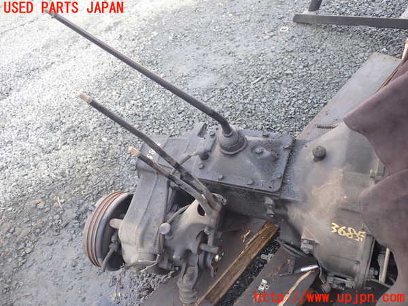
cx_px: 204
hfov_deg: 60.0
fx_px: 354
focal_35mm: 30
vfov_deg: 46.8
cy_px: 153
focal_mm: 5.4
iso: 100
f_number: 2.3
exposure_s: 1/80
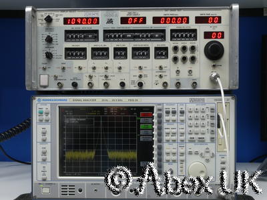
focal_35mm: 64
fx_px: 494
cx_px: 134
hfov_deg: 30.3
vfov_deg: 22.9
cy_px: 100
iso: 400
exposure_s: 1/10
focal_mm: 32
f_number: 11
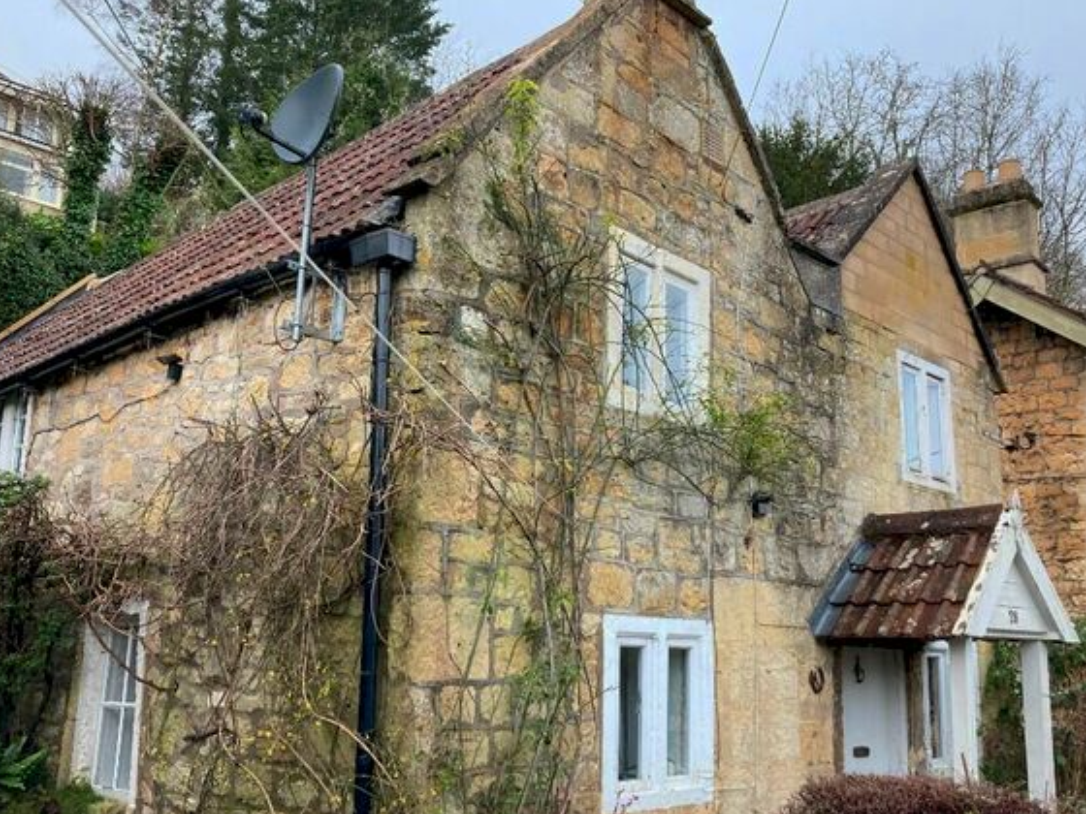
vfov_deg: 40.6
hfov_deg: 52.6
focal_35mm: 35
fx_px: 1098
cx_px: 562
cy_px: 462
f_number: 1.8
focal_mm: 3.99
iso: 32
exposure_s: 1/121
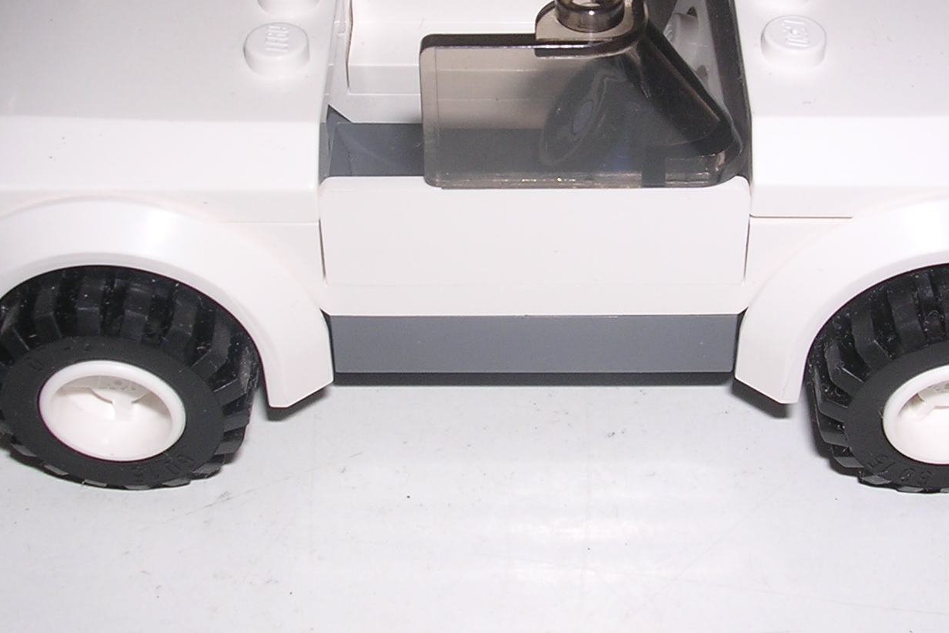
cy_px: 163
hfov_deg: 30.5
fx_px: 1740
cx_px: 531
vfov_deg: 20.5
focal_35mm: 66
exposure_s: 1/60.1
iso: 100
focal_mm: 5.8
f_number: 5.6
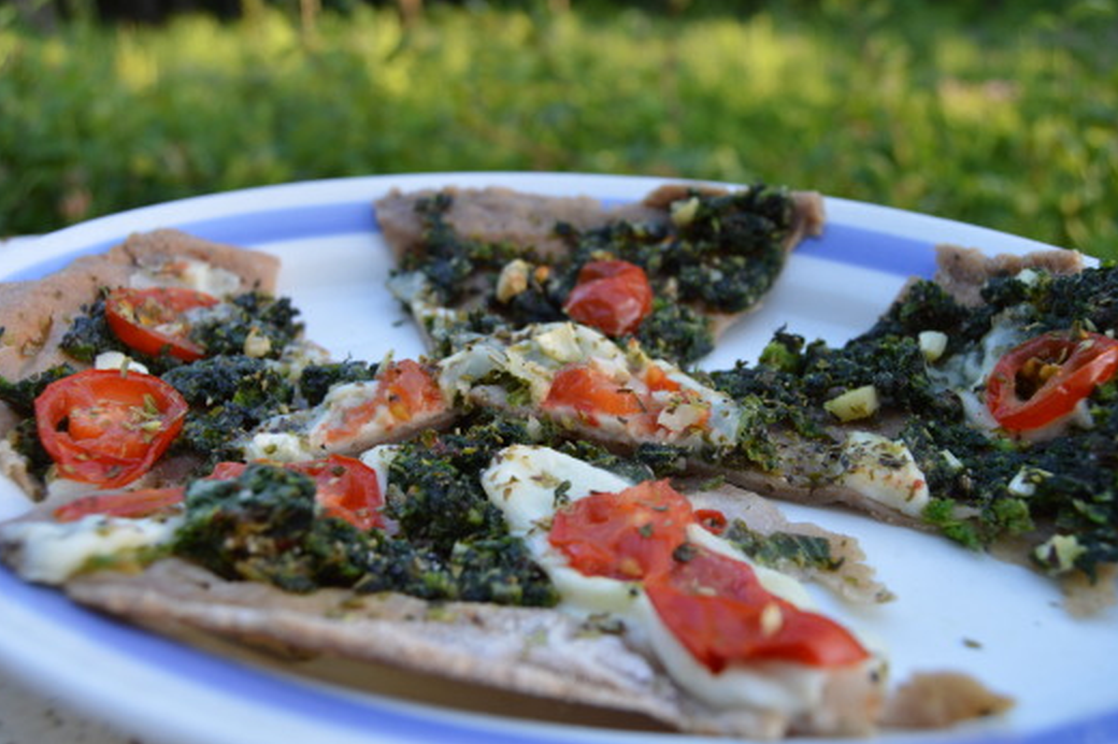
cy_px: 354
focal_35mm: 35
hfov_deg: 54.5
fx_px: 1086
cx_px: 565
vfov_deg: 37.8
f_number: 5.6
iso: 400
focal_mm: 22
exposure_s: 1/125
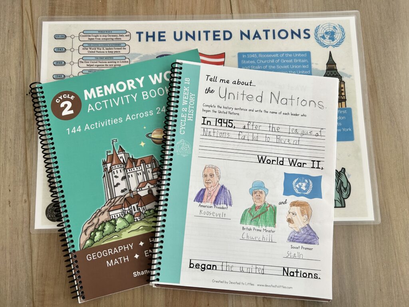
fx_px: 307
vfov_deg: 53.1
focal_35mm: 26
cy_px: 154
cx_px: 204
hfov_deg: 67.3
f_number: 1.5
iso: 80
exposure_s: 1/60
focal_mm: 5.7
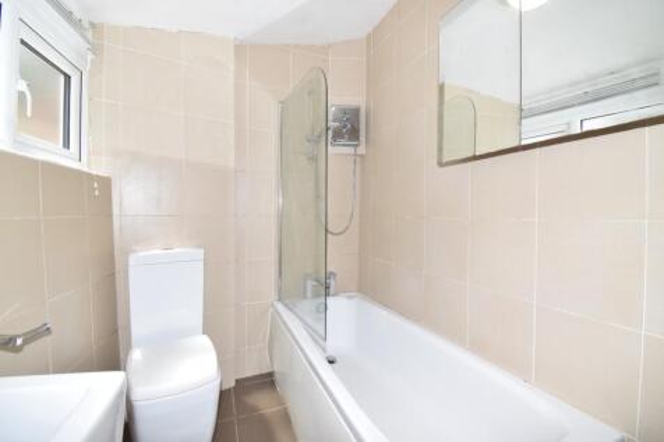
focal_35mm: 15
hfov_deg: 100.4
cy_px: 221
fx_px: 277
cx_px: 332
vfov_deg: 77.3
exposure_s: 1/60
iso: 640
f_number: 13
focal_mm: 10
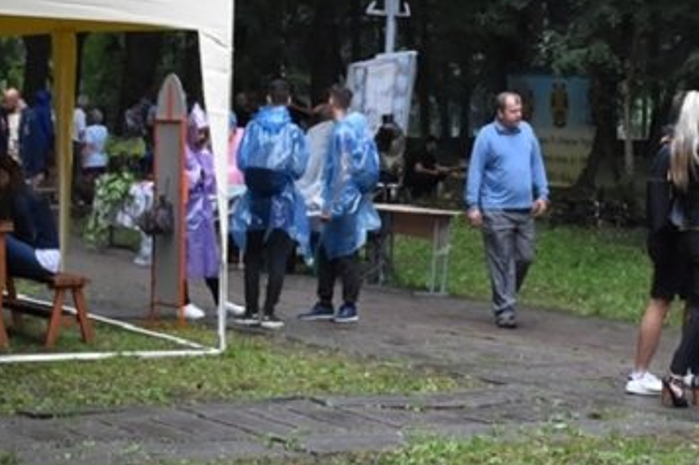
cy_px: 72
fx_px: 1688
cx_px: 501
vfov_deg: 15.6
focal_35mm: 87
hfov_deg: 23.2
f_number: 7.1
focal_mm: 24
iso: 1600
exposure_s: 1/200
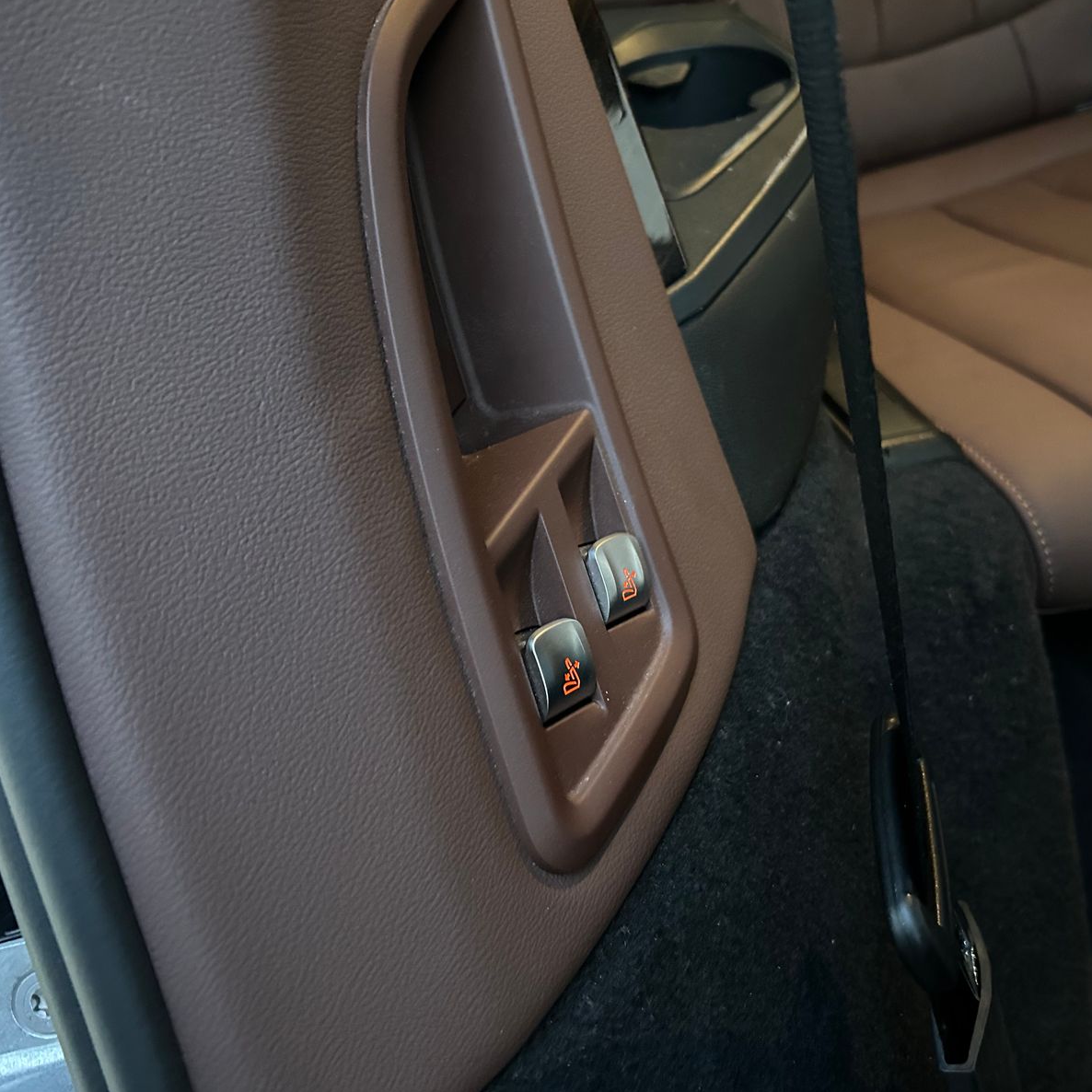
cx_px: 587
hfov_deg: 52.5
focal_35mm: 31
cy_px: 543
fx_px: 1106
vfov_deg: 52.5
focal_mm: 5.7
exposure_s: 1/30
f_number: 1.5
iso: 1000
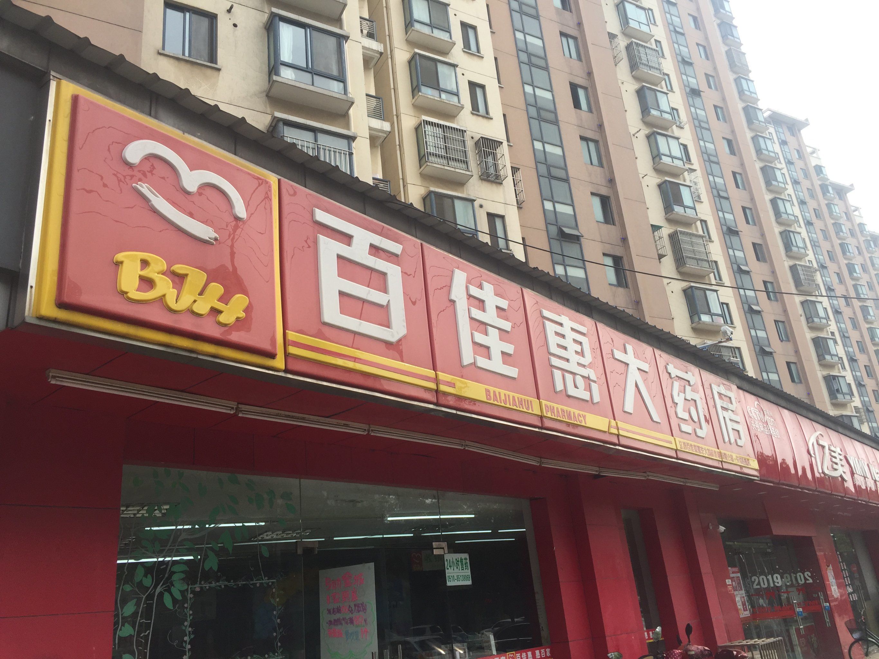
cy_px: 330
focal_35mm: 29
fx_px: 736
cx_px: 440
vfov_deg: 48.2
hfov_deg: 61.7
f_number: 2.2
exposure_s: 1/714
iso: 32
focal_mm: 4.15
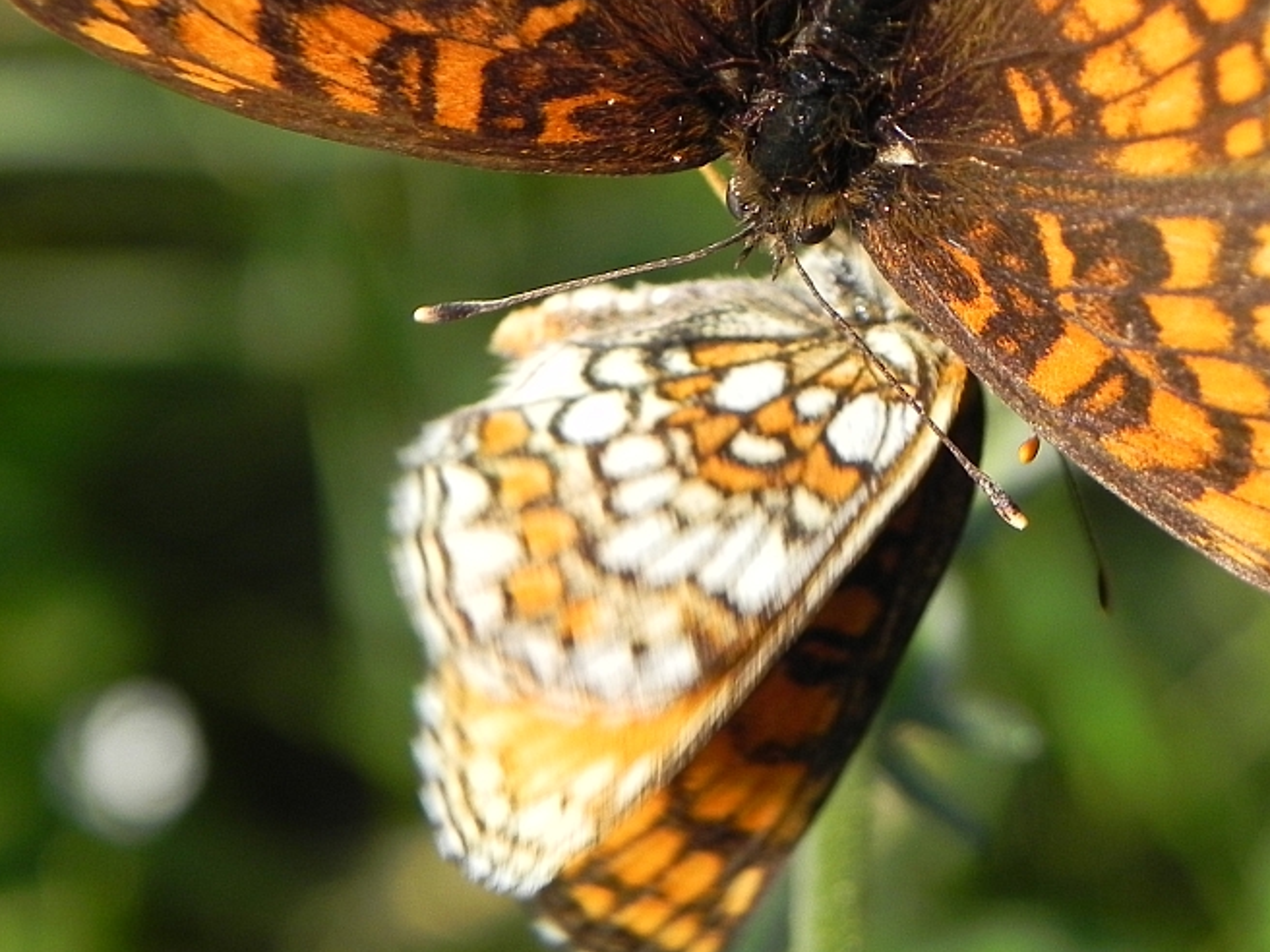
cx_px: 720
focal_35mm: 164
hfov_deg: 12.0
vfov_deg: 9.0
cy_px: 271
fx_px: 6017
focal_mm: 18.8
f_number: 4
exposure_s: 1/501
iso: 160
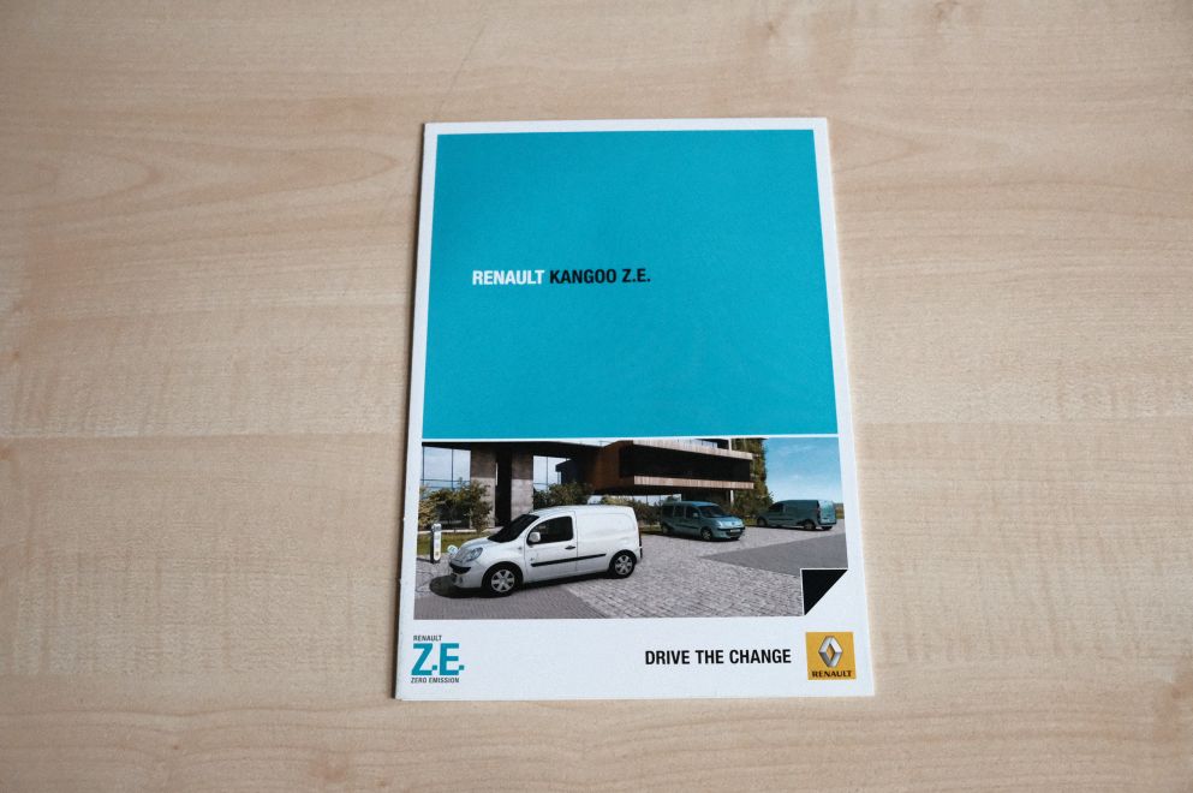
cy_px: 396
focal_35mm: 36
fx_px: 1192
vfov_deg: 36.8
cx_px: 596
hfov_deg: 53.2
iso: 6400
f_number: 3.6
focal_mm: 24.3
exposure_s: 1/480
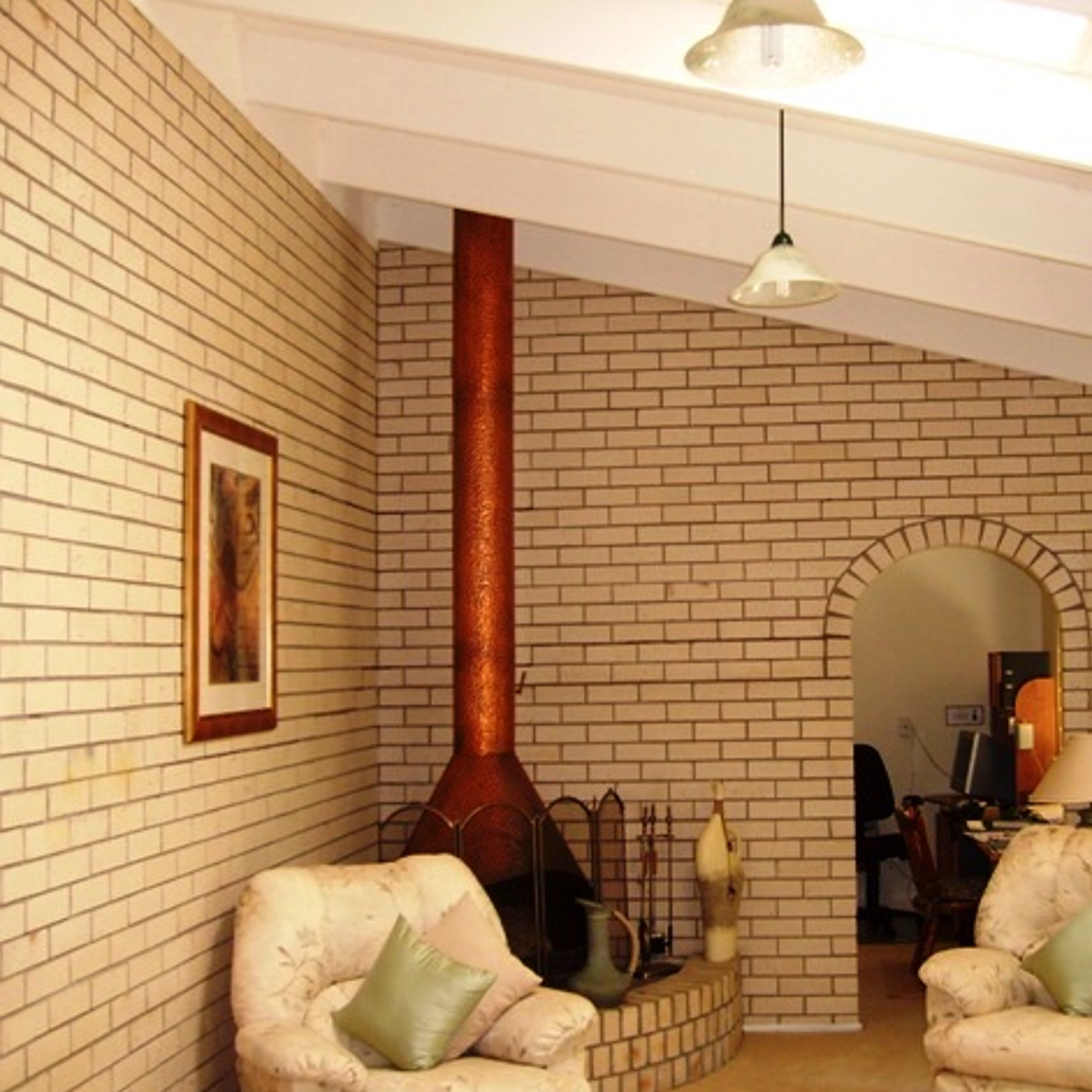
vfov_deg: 40.0
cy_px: 538
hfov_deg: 39.8
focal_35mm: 42
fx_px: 1499
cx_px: 668
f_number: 2.8
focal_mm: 5.8
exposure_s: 1/45
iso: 100
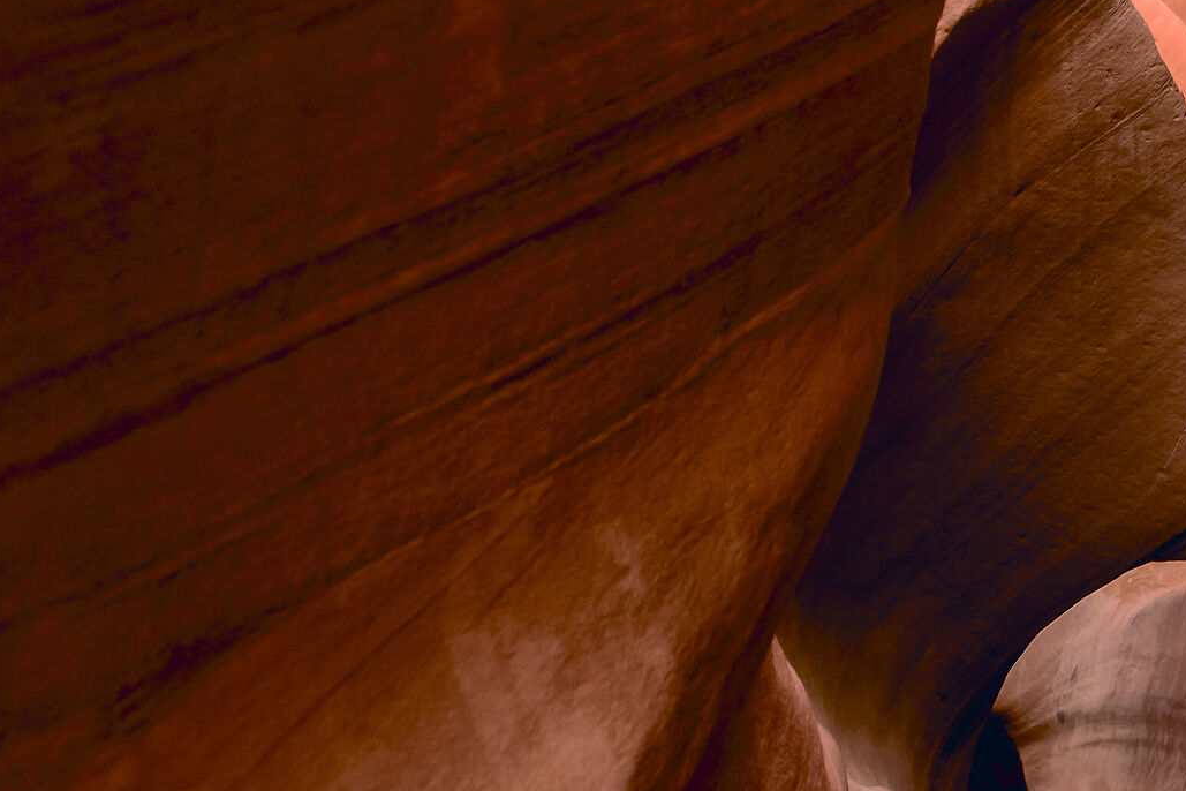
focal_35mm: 70
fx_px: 2306
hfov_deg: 26.8
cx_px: 1266
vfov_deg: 19.4
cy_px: 247
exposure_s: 1/20
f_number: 6.3
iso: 1000
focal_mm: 20
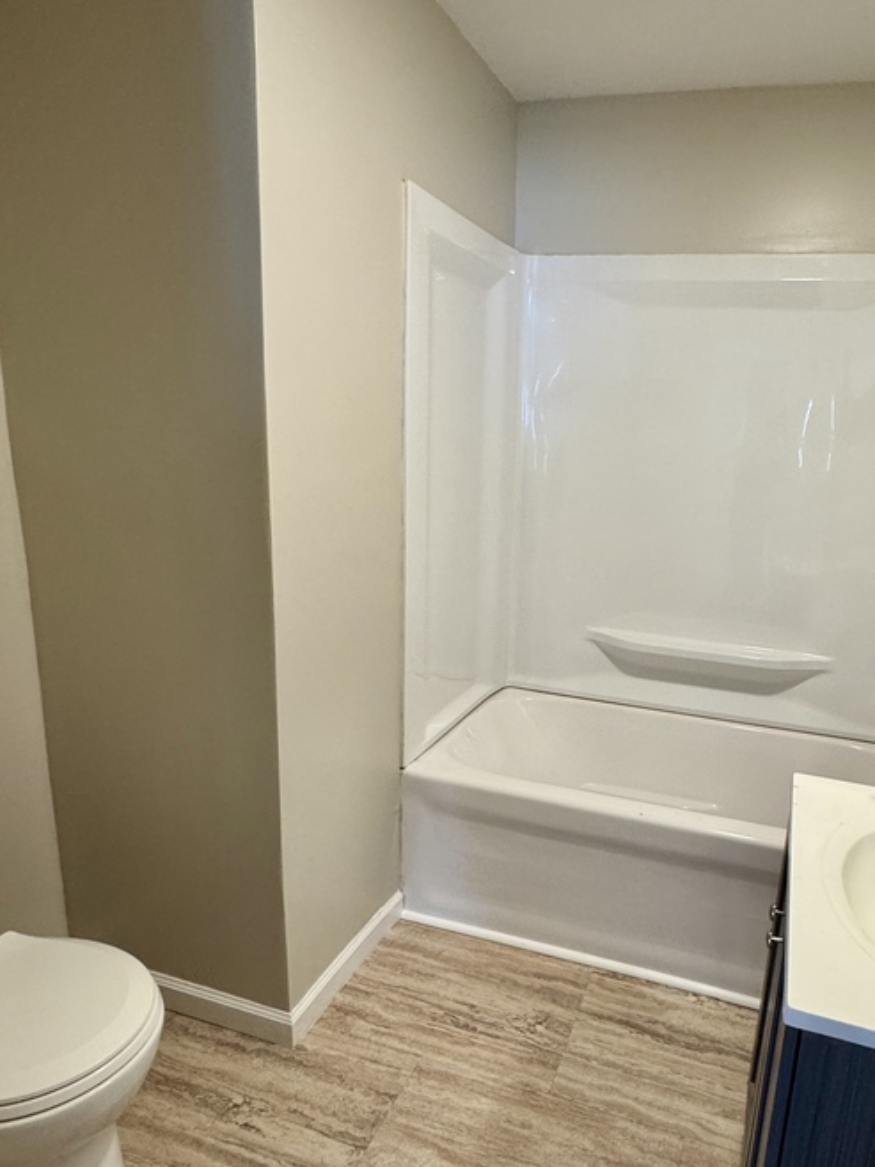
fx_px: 775
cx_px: 554
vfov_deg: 73.9
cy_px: 613
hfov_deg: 58.1
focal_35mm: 23
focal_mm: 2.22
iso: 200
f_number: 2.2
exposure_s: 1/60
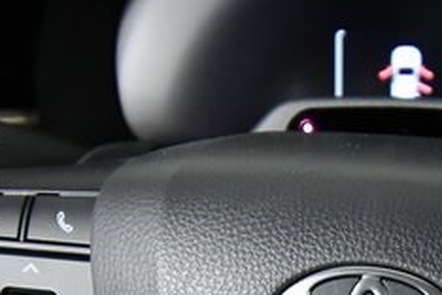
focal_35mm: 82
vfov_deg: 16.2
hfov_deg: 24.3
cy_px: 328
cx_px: 365
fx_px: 1007
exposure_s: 1/250
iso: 7200
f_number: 5.6
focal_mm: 20
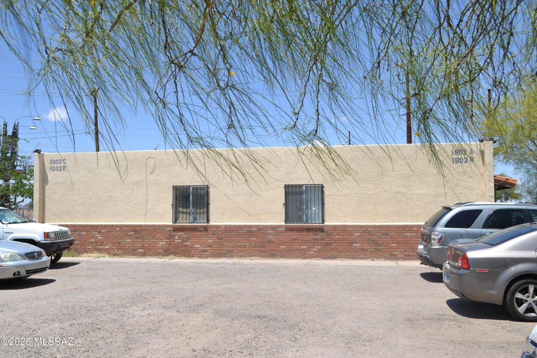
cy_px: 179
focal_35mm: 36
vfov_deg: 36.9
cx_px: 268
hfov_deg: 53.1
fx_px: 537
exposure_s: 1/250
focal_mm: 24
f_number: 8
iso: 100
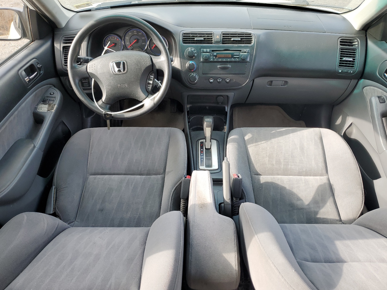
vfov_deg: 53.1
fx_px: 291
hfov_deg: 67.3
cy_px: 145
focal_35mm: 26
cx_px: 194
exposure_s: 1/250
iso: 50
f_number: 1.5
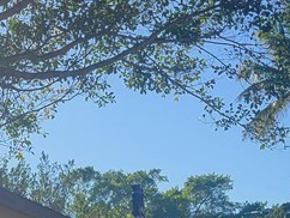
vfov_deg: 12.7
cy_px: 341
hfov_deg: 17.8
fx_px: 922
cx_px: 103
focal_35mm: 110
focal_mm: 5.4
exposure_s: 1/1517
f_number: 1.8
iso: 40
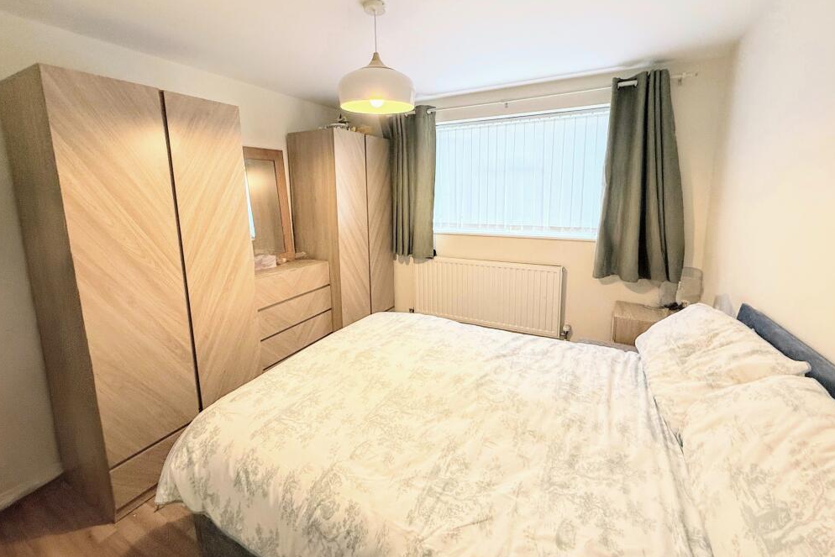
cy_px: 239
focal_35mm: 15
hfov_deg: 100.4
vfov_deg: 76.9
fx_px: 348
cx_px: 423
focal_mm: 2.22
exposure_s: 1/100
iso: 250
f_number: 2.2
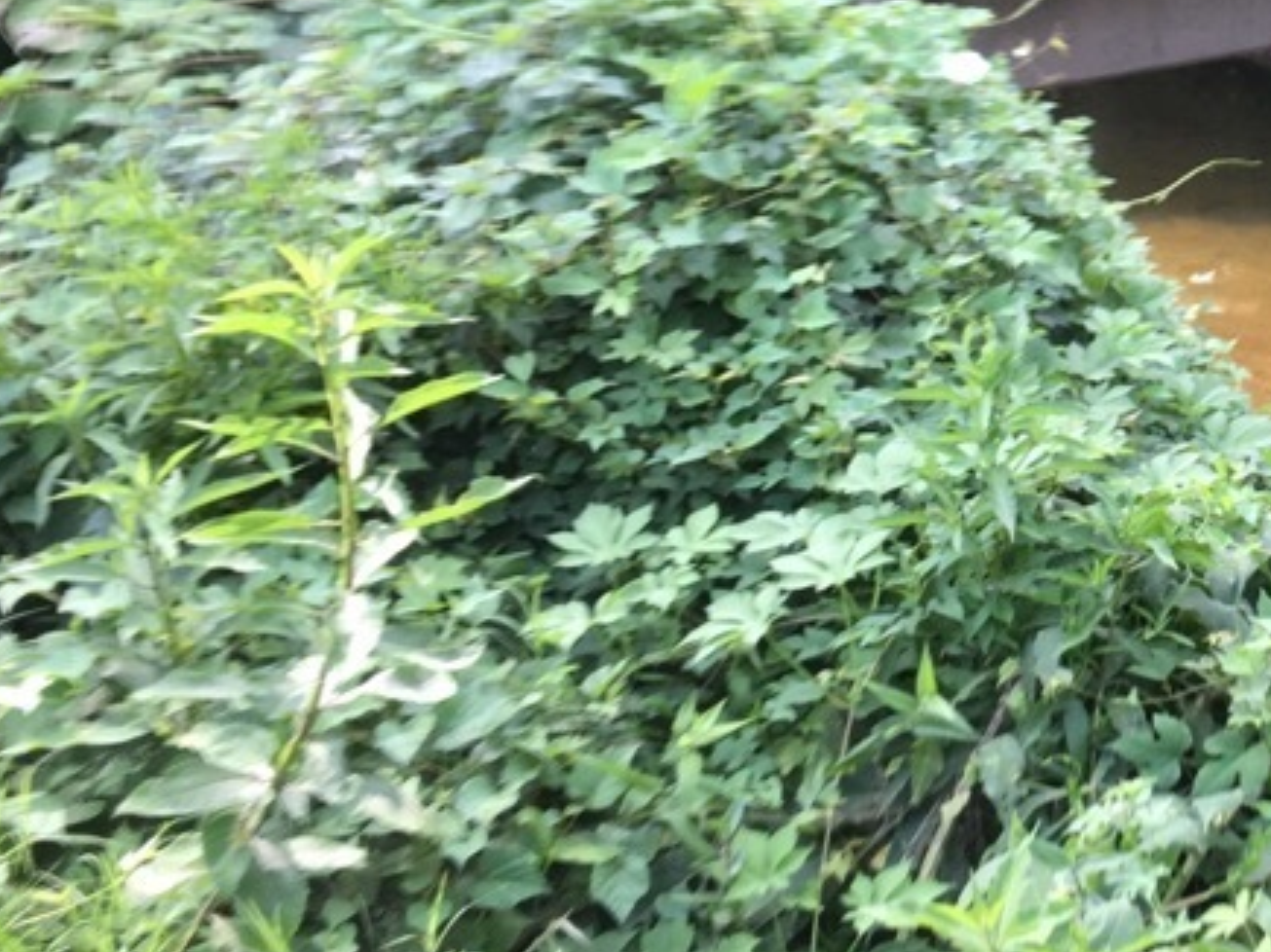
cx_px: 1490
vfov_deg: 20.1
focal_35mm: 72
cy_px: 155
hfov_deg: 24.7
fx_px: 2643
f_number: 2.2
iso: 25
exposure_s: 1/120
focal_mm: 4.15
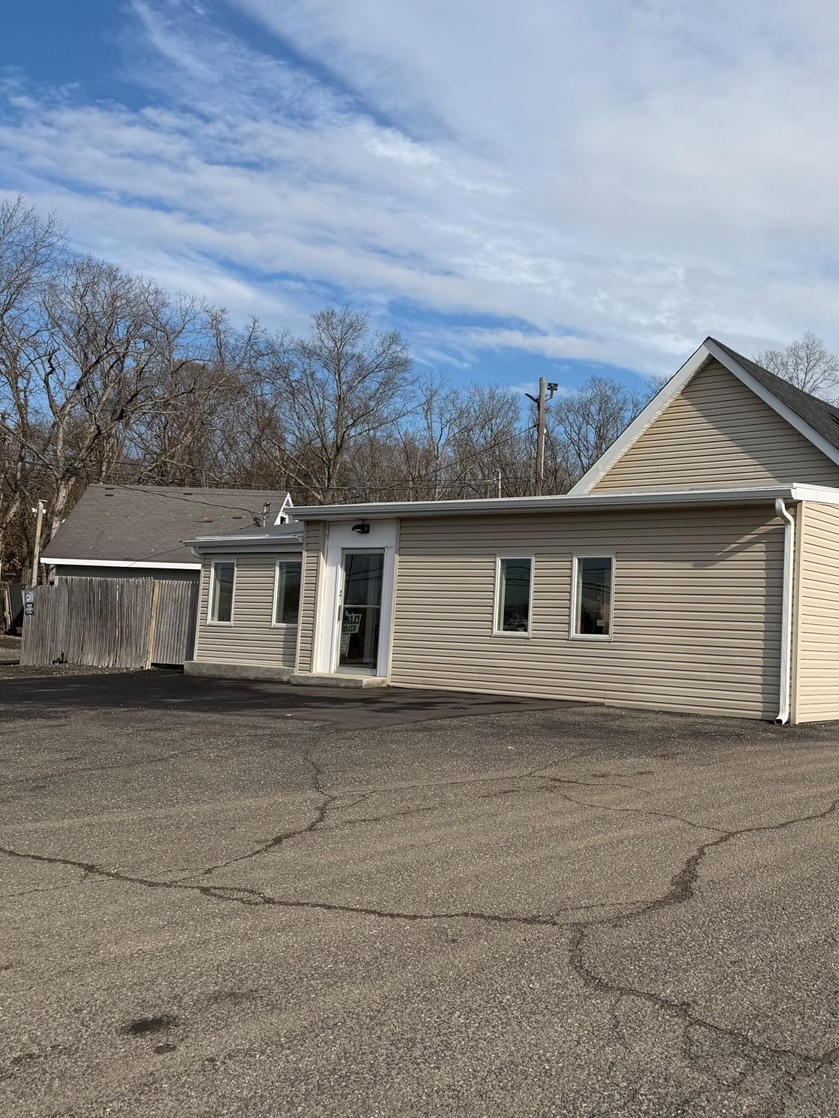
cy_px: 559
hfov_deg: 41.6
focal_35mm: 33
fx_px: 1066
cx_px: 636
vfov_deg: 55.3
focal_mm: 6.76
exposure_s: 1/7353
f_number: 1.78
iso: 80
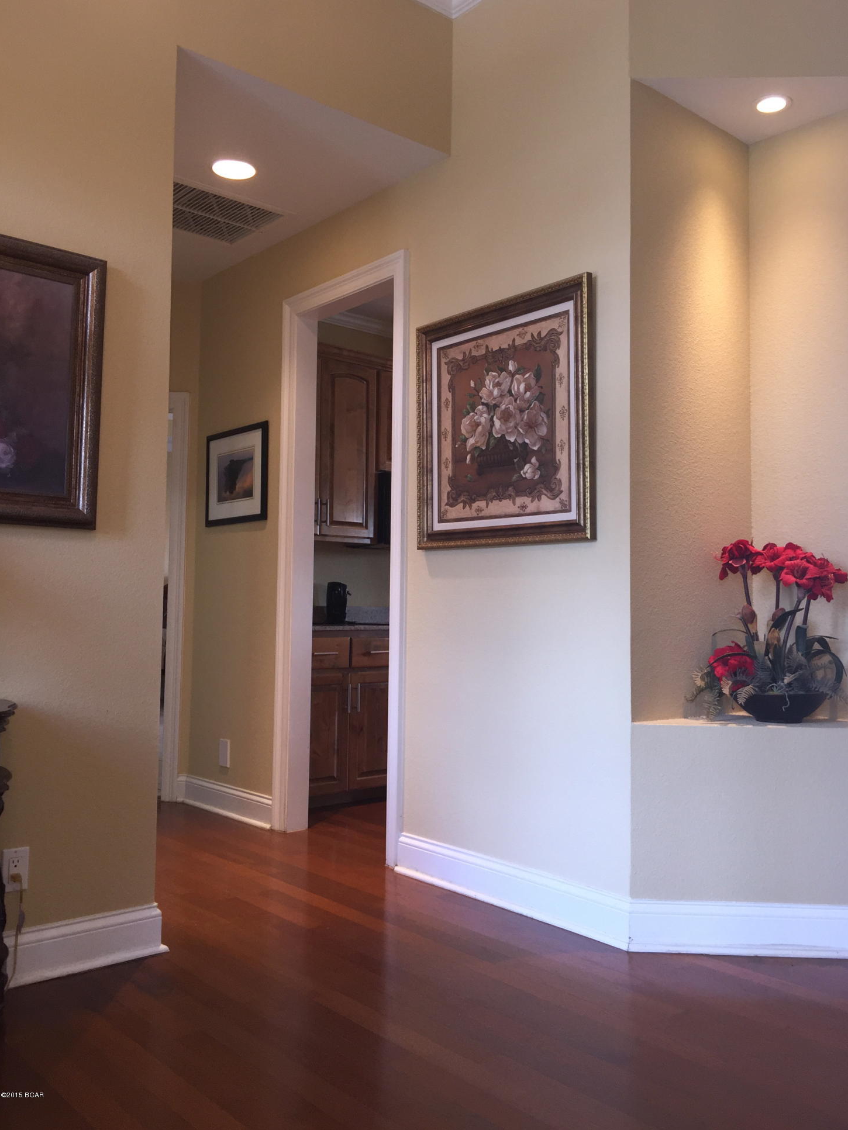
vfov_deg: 59.9
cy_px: 547
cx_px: 436
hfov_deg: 46.8
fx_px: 980
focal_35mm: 30
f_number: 2.2
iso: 50
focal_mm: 4.15
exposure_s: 1/30
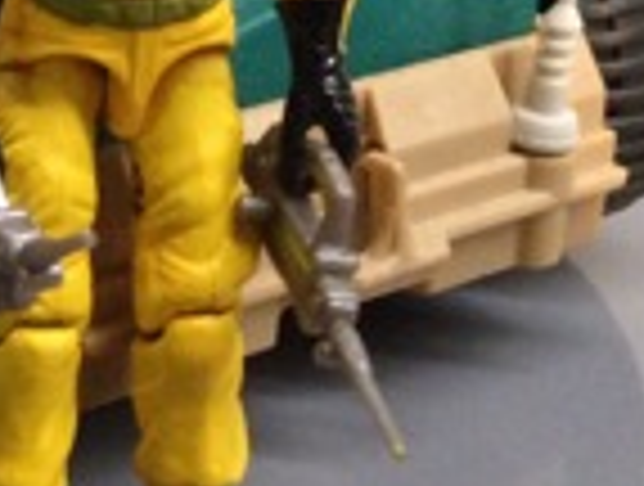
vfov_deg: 12.7
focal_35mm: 115
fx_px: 2145
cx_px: -189
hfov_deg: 16.2
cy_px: -25
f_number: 2.4
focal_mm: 4.12
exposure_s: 1/15
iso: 500
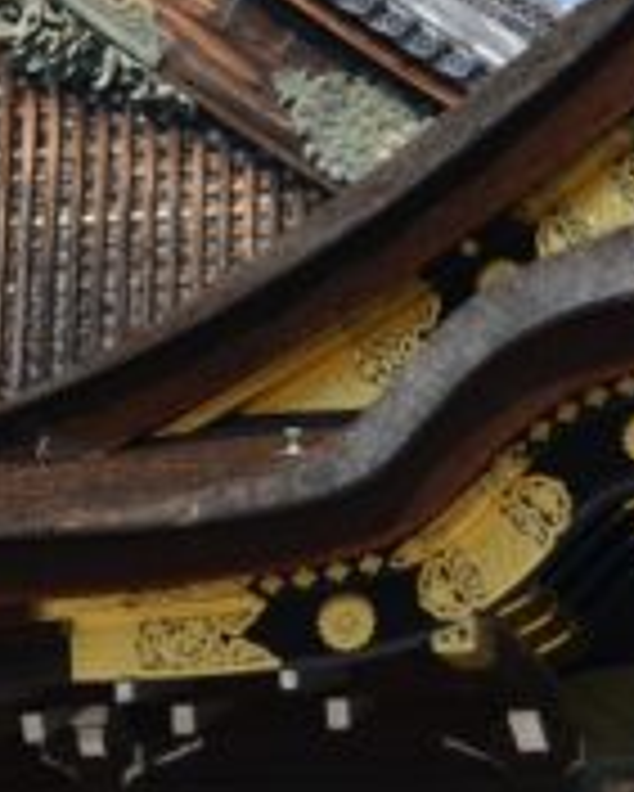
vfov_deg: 12.4
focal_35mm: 154
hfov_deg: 10.0
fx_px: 3609
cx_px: 189
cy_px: 76
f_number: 5.6
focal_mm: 32
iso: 100
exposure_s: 1/640
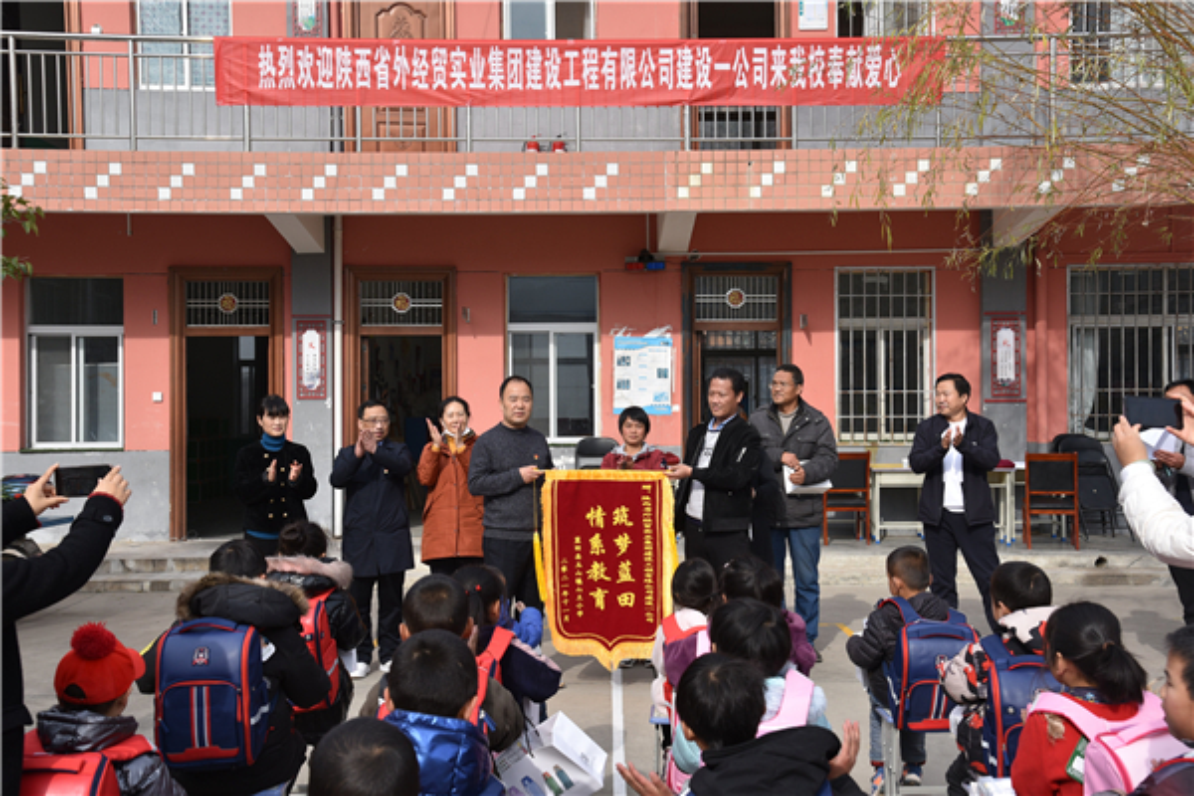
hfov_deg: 48.5
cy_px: 398
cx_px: 597
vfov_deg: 33.4
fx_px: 1327
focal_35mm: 40
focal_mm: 40
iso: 200
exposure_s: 1/320
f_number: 9
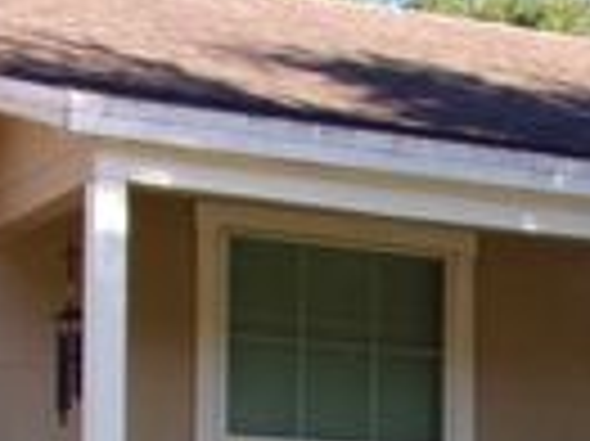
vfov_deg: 11.4
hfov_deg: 15.4
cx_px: 581
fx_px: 2146
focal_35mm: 126
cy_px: 605
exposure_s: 1/280
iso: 80
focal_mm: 5.9
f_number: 3.7
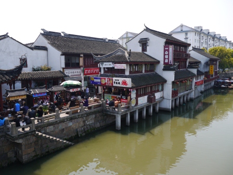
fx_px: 188
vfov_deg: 49.7
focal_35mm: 28
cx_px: 116
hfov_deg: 63.4
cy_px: 88
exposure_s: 1/400
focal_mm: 14
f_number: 6.3
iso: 160
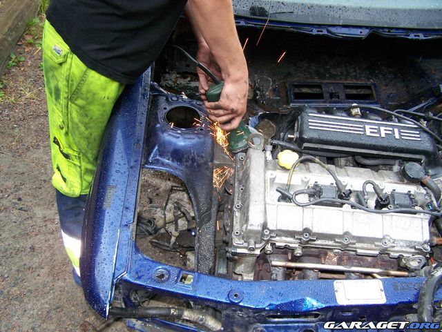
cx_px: 221
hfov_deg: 48.9
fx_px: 486
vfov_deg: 37.8
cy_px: 166
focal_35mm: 38
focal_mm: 6.3
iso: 200
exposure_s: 1/60
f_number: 2.8
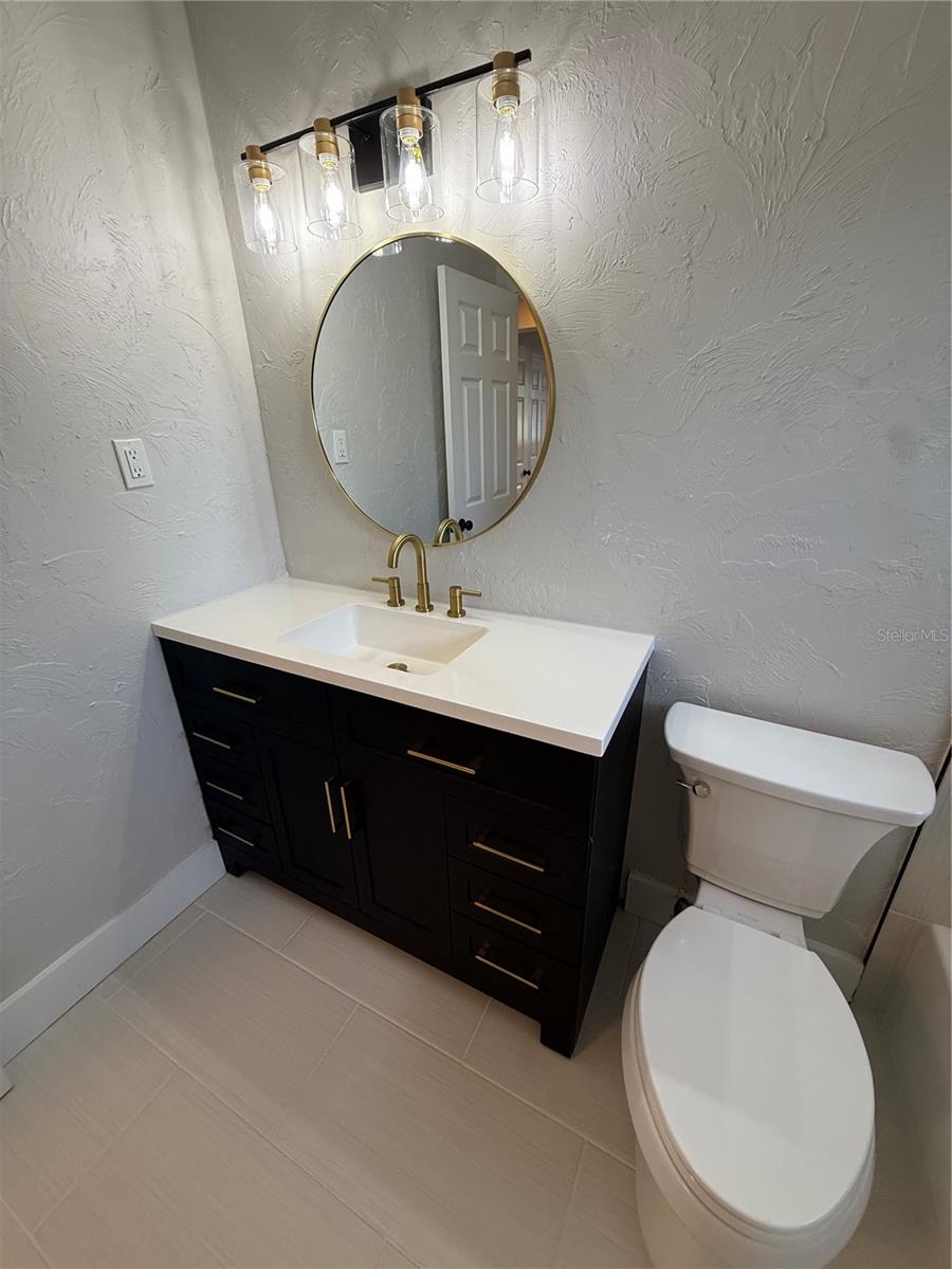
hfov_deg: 85.7
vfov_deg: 102.1
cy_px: 634
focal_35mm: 14
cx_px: 476
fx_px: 513
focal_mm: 2.22
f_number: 2.2
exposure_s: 1/120
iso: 160
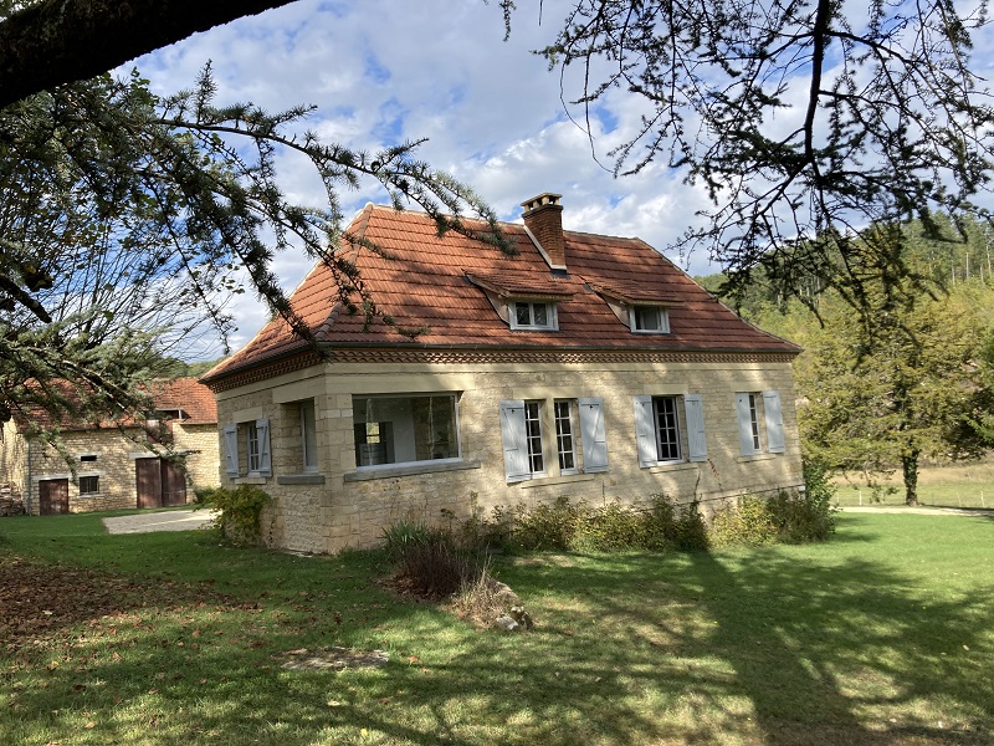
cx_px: 497
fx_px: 804
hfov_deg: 63.4
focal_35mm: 28
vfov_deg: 49.7
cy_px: 373
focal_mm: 3.99
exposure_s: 1/1453
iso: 20
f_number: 1.8
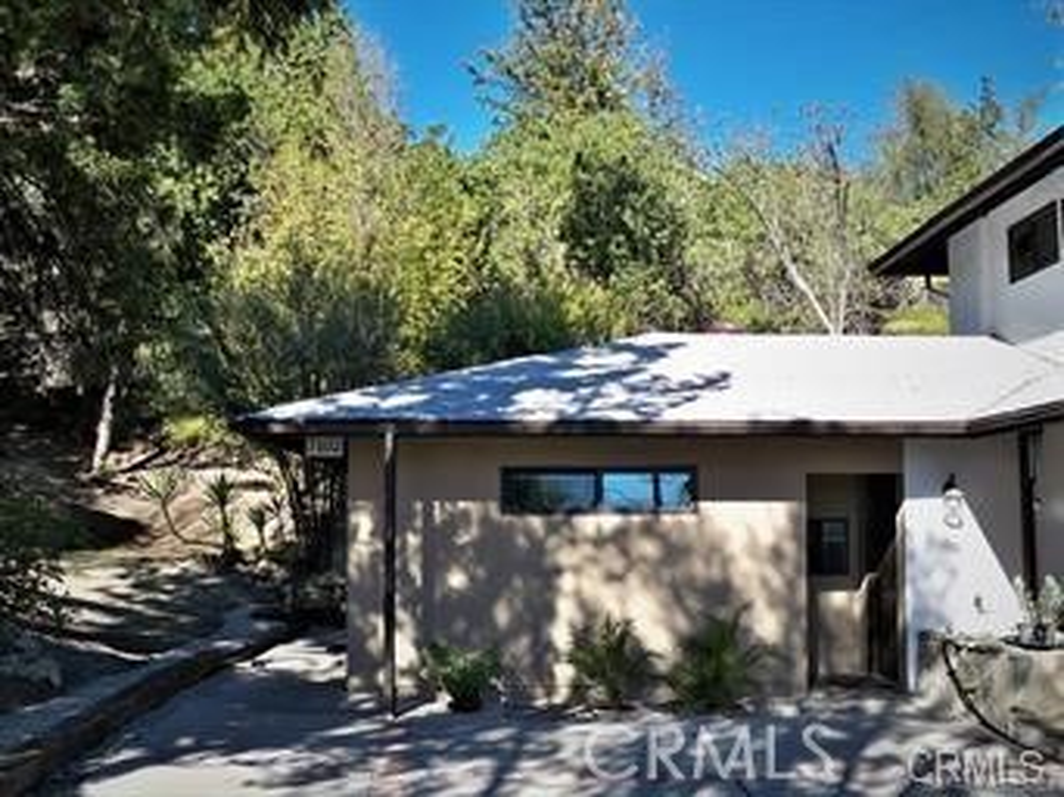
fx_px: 1075
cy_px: 398
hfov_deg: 52.7
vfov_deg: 40.7
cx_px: 532
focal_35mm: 35
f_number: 3.1
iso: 80
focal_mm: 6.3
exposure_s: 1/400
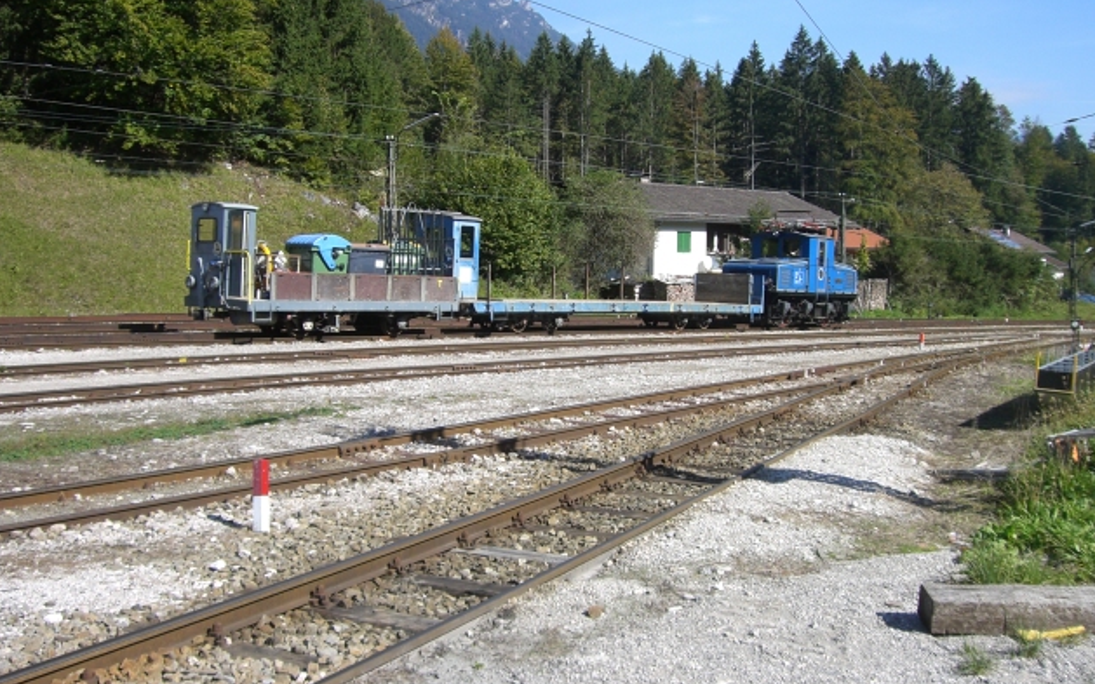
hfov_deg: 48.2
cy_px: 289
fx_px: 1223
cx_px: 545
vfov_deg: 31.2
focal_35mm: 41
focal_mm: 6.2
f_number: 4.3
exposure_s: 1/500
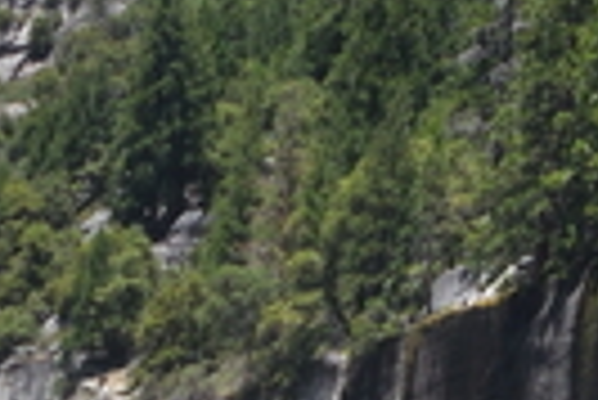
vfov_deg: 10.8
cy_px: 1175
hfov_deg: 18.9
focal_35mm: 90
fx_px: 1497
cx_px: -378
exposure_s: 1/320
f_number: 9
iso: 200
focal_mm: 10
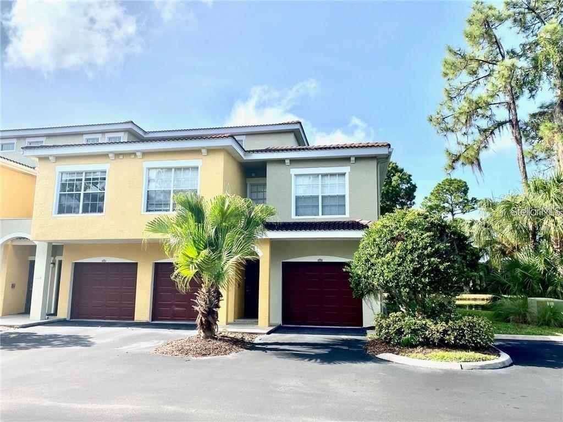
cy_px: 211
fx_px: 423
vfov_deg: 53.1
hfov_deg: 67.3
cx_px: 282
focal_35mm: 26
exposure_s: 1/1961
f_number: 1.8
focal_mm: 4.25
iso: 32
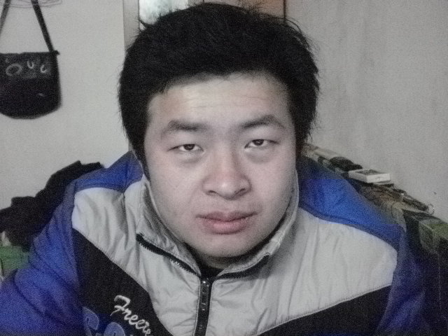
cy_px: 168
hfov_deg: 51.4
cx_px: 224
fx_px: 466
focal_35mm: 36
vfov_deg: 39.7
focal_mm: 6.3
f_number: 3.1
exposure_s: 1/15
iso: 1250
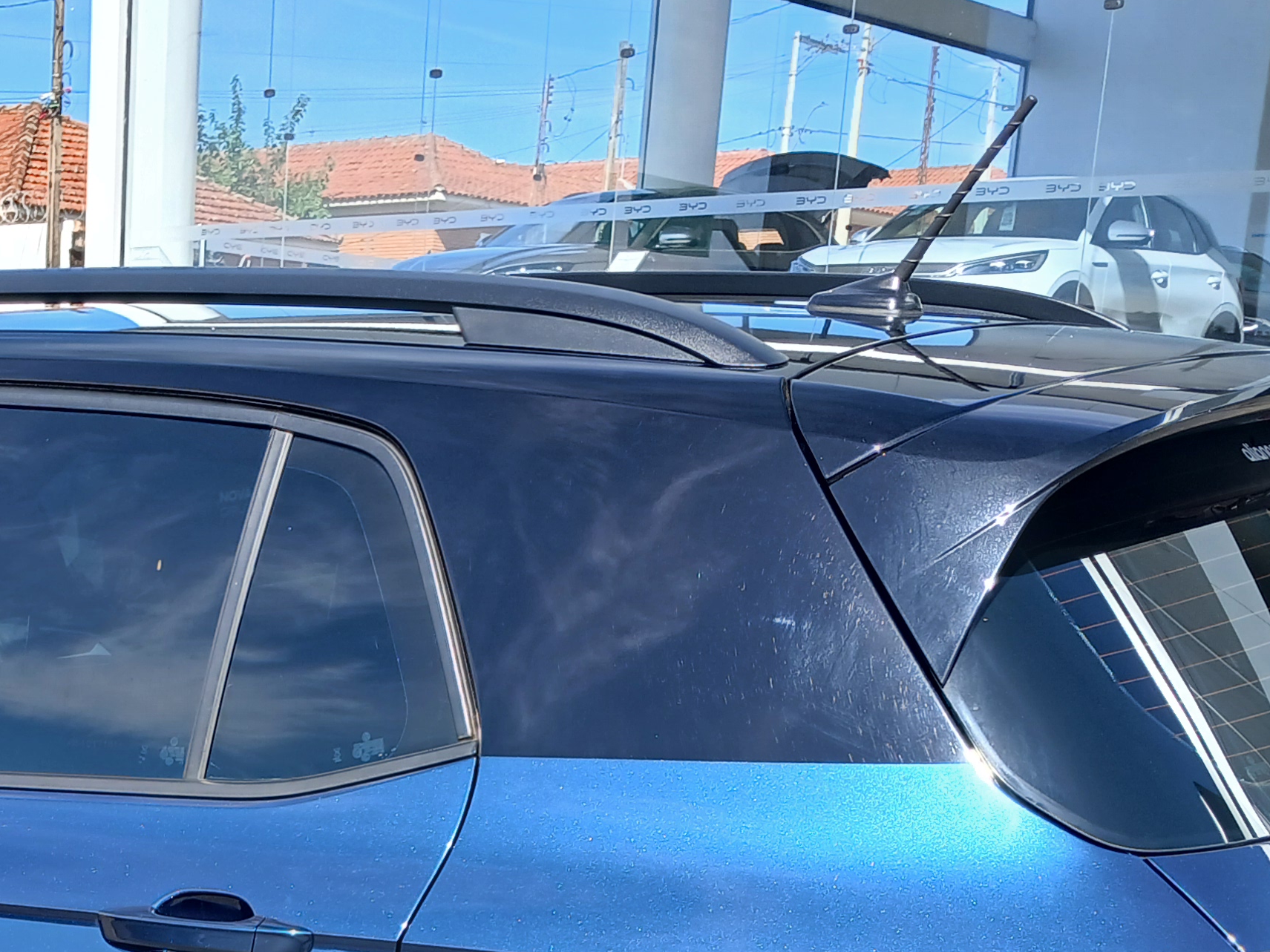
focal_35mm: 62
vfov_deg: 22.0
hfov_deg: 30.1
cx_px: 170
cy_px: 1118
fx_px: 2275
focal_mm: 3.98
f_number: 1.8
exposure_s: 1/274
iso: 20
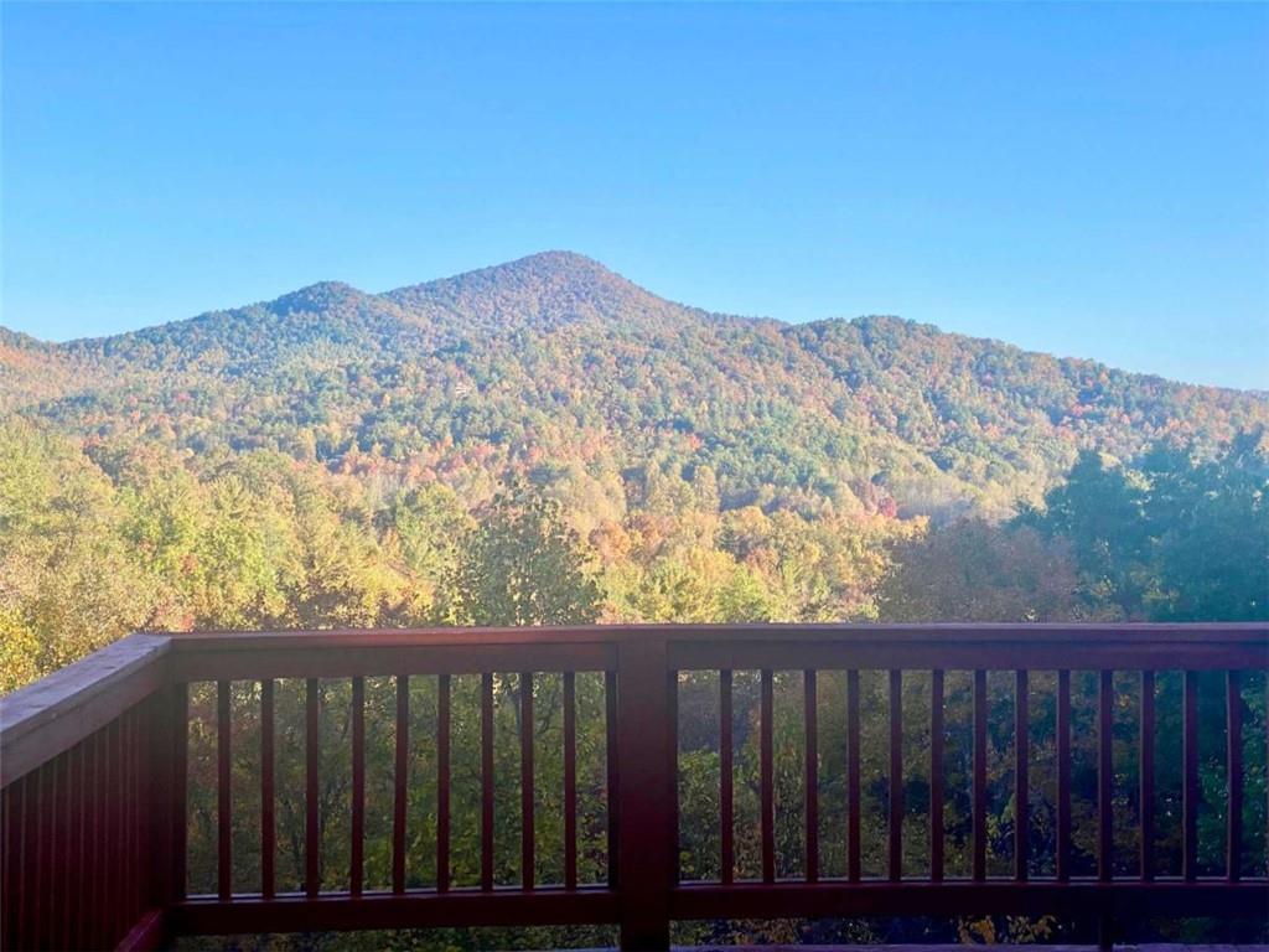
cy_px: 476
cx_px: 634
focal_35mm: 52
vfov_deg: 28.0
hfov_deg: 36.8
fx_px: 1906
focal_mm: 6
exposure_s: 1/695
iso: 20
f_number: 2
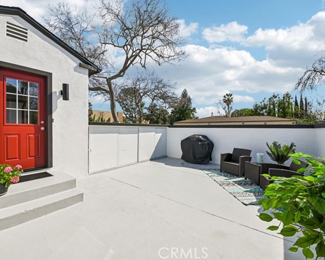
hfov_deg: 93.0
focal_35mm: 16
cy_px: 130
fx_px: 154
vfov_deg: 80.4
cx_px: 151
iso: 250
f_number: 22
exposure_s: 1/125
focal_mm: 14
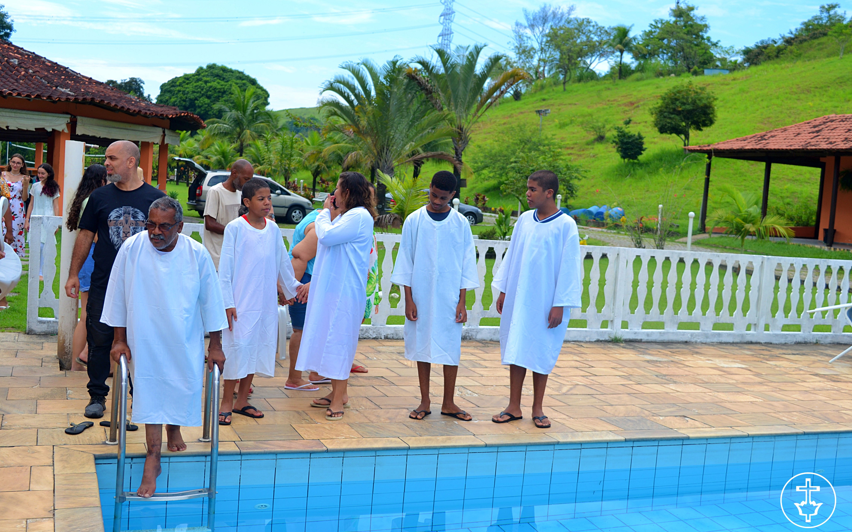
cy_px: 258
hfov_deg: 49.3
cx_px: 426
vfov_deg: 32.0
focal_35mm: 40
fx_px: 929
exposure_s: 1/250
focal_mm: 26
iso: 100
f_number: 8
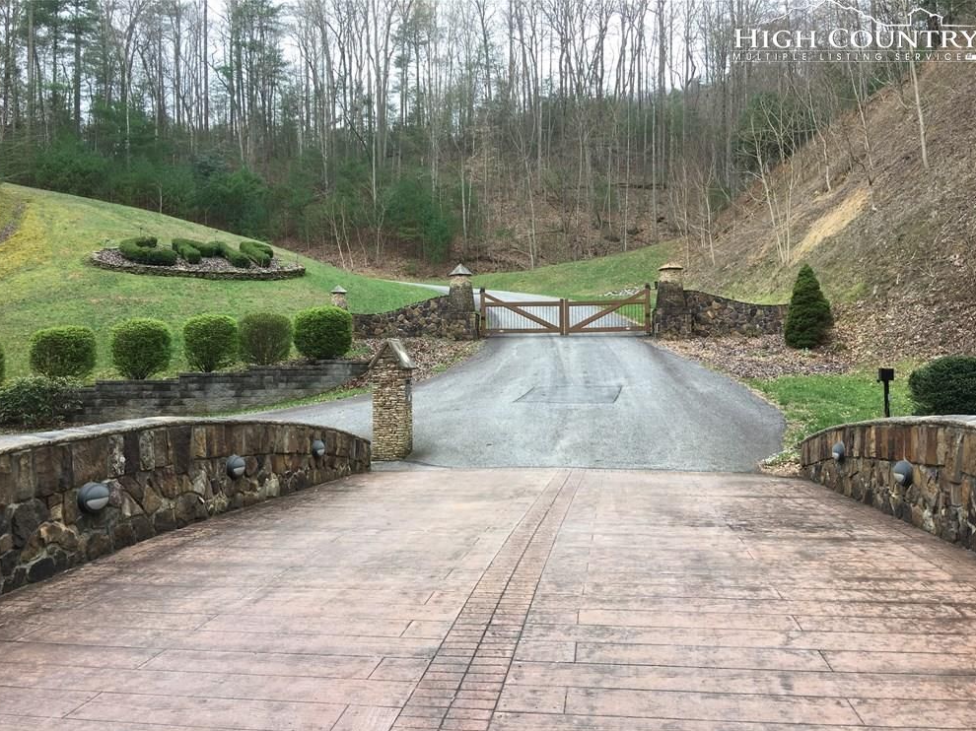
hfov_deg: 60.0
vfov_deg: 46.8
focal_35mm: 30
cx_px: 478
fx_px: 846
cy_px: 377
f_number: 2.2
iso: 25
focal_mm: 4.15
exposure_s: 1/120
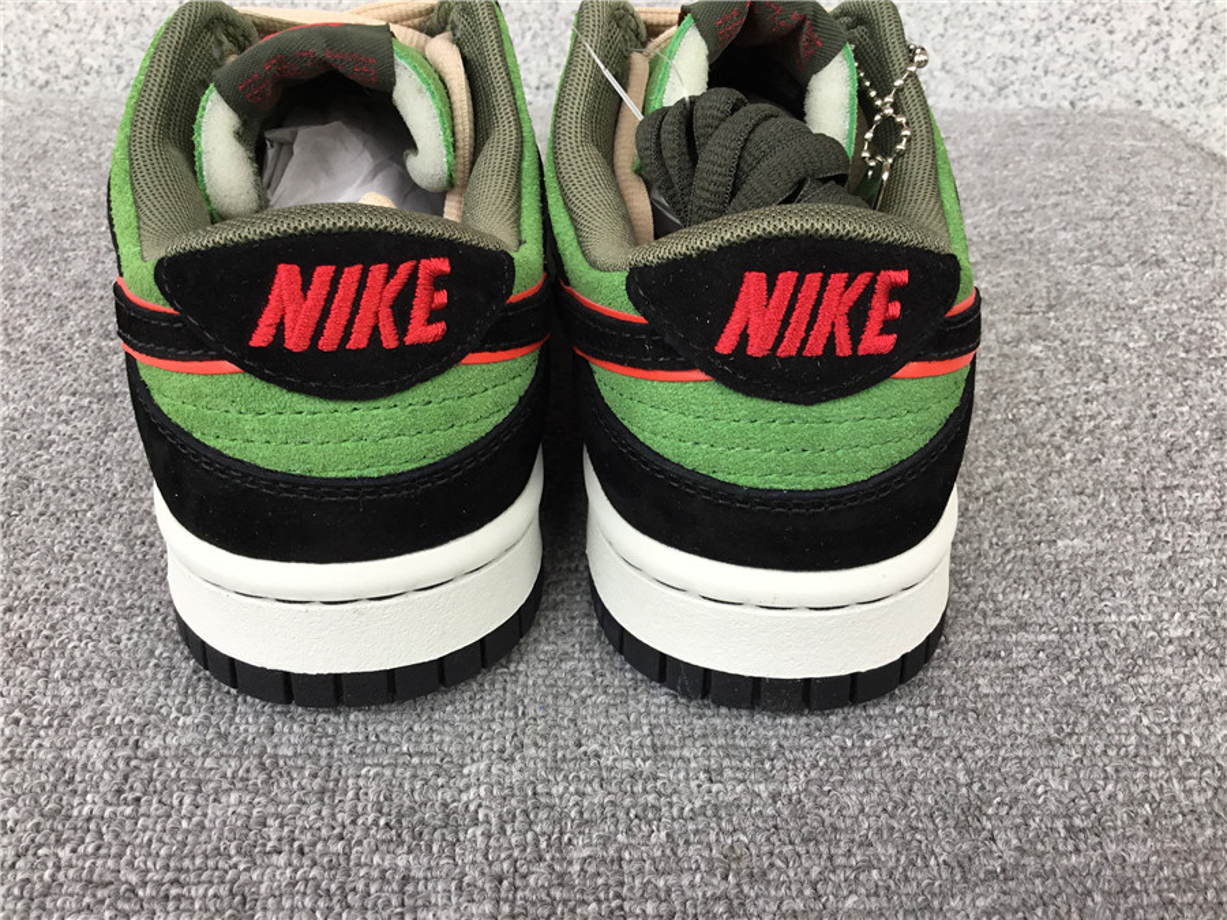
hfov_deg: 58.4
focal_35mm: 31
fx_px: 1099
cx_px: 614
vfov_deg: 45.4
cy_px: 460
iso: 40
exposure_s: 1/100
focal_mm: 3.3
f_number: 2.4
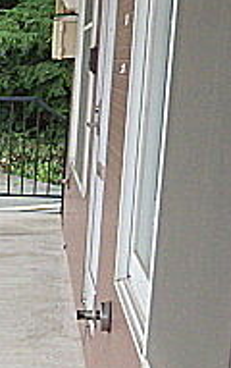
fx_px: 783
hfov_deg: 14.9
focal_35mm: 78
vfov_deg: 26.2
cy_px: 256
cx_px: -169
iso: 100
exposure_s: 1/320
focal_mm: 4
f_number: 3.1
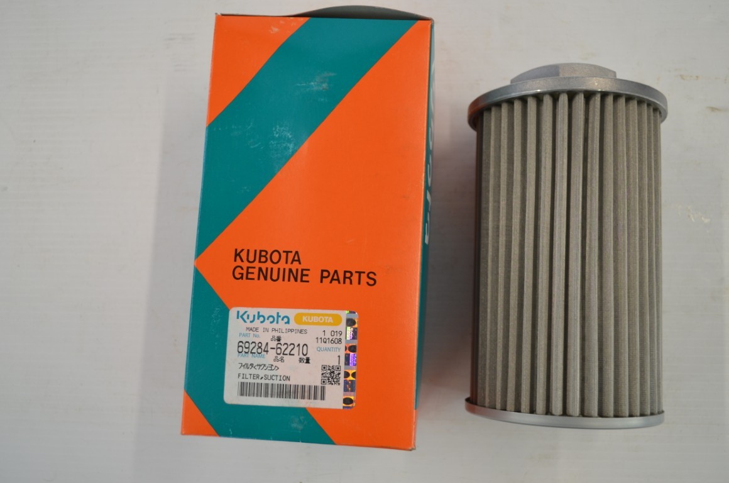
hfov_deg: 53.2
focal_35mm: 36
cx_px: 364
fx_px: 727
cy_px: 242
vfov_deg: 36.7
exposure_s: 1/100
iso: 400
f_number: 5
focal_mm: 24
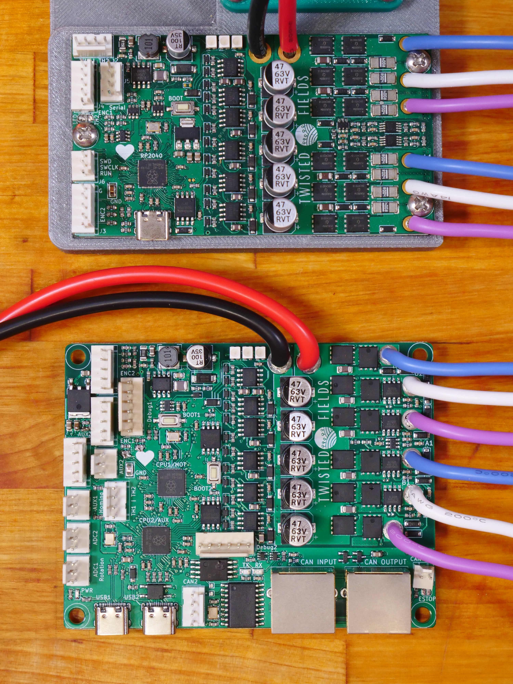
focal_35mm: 70
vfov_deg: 27.8
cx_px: 256
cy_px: 342
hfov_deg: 21.0
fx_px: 1383
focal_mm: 35
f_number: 4.5
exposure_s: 1/60
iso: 1250
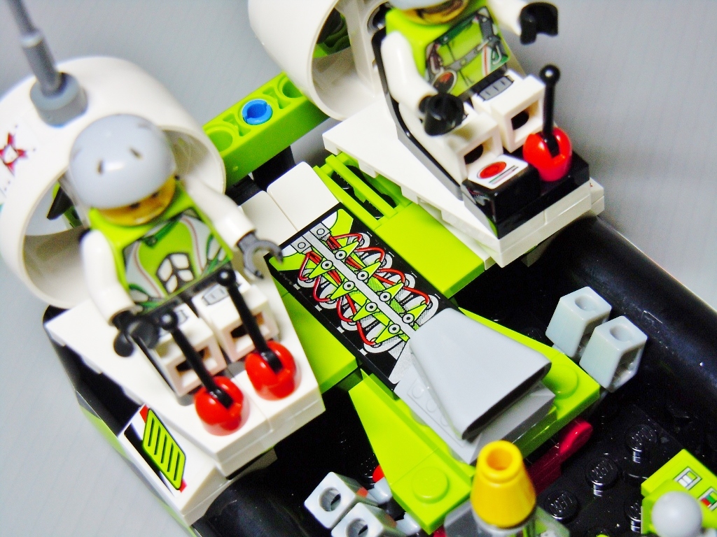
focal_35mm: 77
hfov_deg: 25.3
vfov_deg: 19.1
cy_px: 268
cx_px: 358
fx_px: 1595
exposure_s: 1/25
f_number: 4.3
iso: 200
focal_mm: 13.9
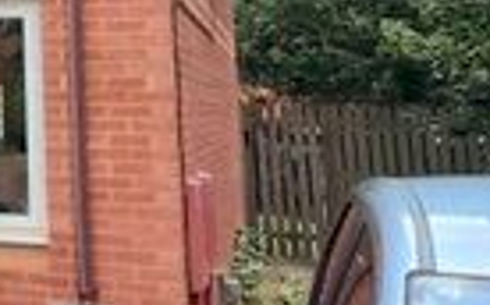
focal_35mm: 70
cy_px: -94
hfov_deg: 23.7
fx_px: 934
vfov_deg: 17.4
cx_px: -234
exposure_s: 1/127
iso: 40
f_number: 2.2
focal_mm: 1.42
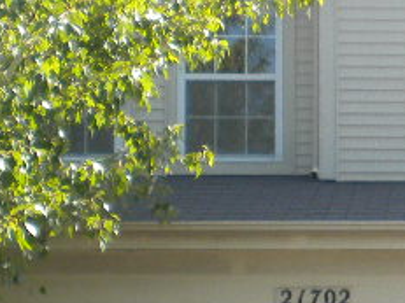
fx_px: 1918
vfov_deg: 9.0
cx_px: 600
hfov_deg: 11.6
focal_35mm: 164
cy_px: 294
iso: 90
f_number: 3.5
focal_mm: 6.6
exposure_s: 1/392
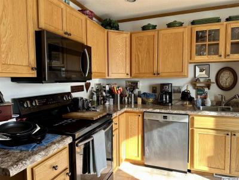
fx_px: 166
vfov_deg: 56.8
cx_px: 120
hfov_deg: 71.6
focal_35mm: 24
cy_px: 90
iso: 100
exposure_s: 1/121
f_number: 1.78
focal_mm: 6.86
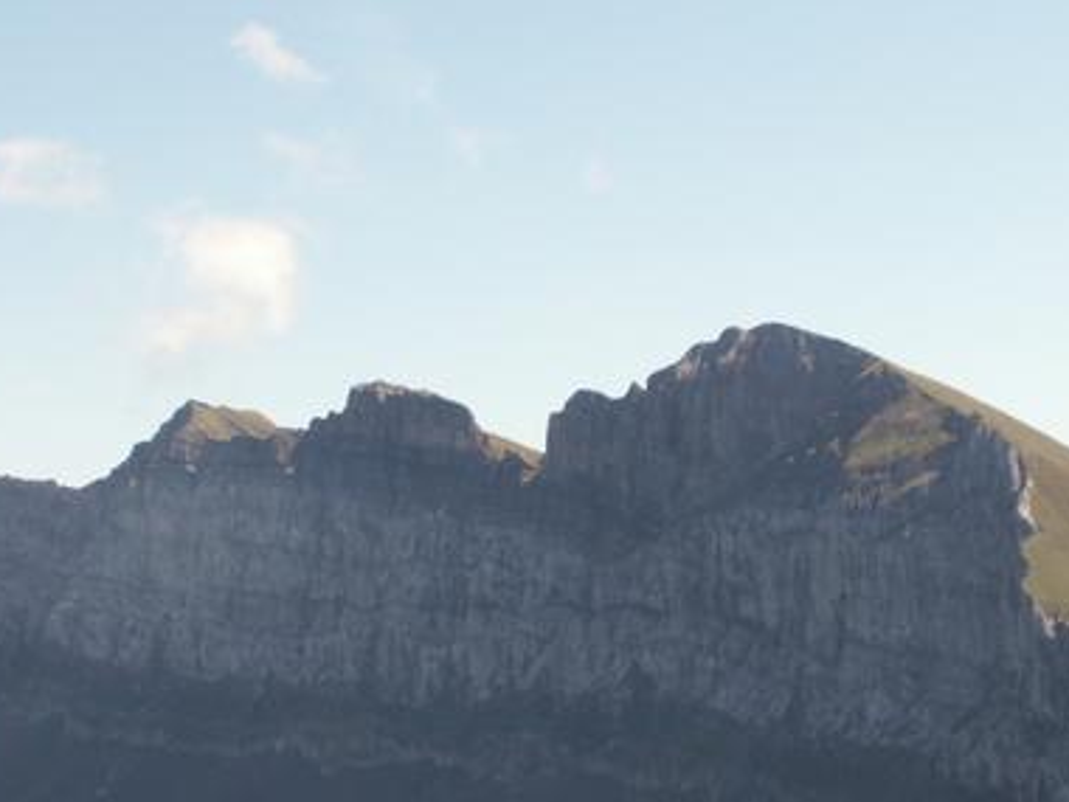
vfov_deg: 16.2
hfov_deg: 21.5
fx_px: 2810
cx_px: 546
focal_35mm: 91
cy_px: 487
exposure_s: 1/100
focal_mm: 9.05
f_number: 8
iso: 50
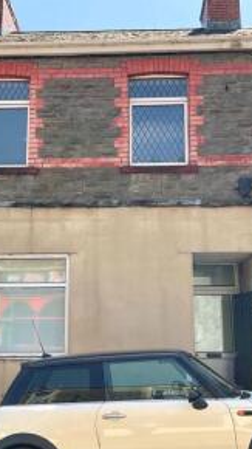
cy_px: 239
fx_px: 547
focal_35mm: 46
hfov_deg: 25.9
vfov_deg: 44.6
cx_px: 107
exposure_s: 1/642
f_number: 1.8
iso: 16
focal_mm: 3
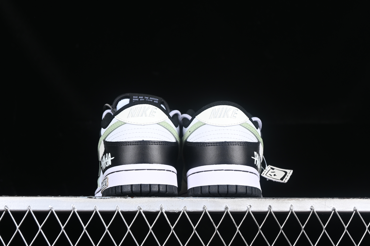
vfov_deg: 18.2
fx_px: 771
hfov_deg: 27.0
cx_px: 185
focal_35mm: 75
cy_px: 123
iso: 160
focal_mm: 50
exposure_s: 1/60
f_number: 6.3
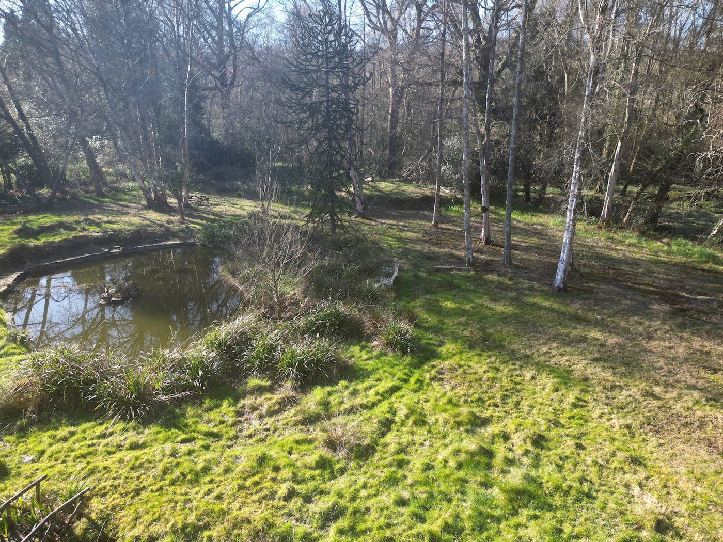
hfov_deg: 71.6
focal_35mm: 24
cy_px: 271
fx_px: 501
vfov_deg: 56.8
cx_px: 362
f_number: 1.7
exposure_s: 1/500
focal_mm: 6.72
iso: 110
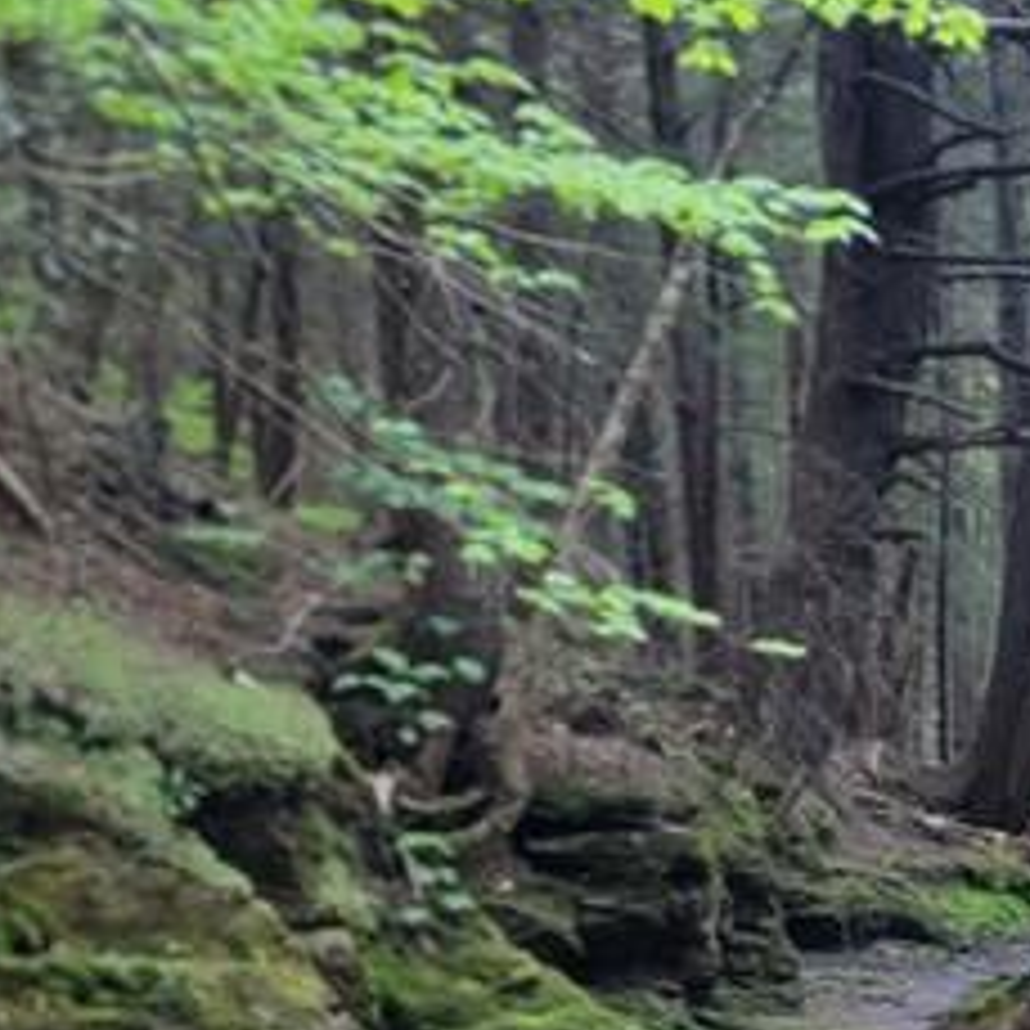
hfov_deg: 16.5
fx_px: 3198
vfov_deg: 17.0
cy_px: 1408
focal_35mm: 95
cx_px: 1597
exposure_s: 1/120
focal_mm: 6.7
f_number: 1.8
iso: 64
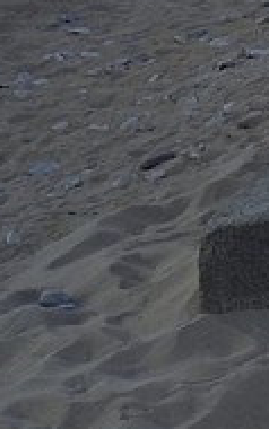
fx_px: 2916
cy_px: -248
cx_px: 1621
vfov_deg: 8.2
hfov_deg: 4.2
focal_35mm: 249
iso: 200
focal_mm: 29
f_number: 9
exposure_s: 1/320
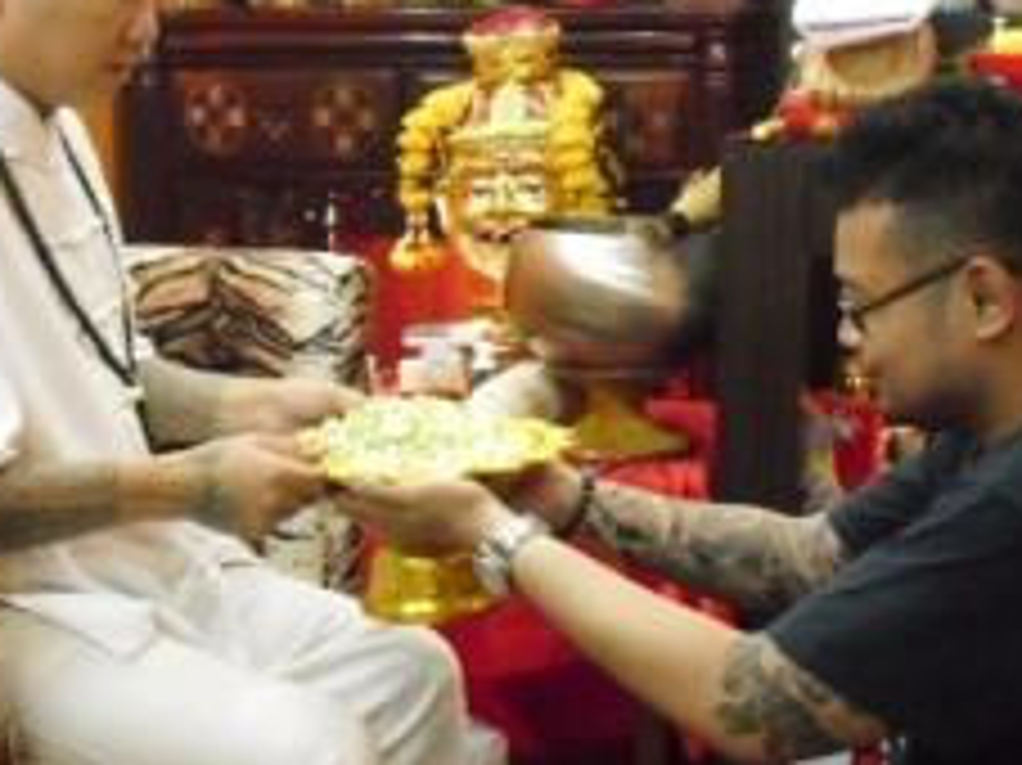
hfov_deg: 27.4
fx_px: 2095
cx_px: 617
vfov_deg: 20.7
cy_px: 306
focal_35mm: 71
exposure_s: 1/30
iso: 800
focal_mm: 6.3
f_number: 3.1
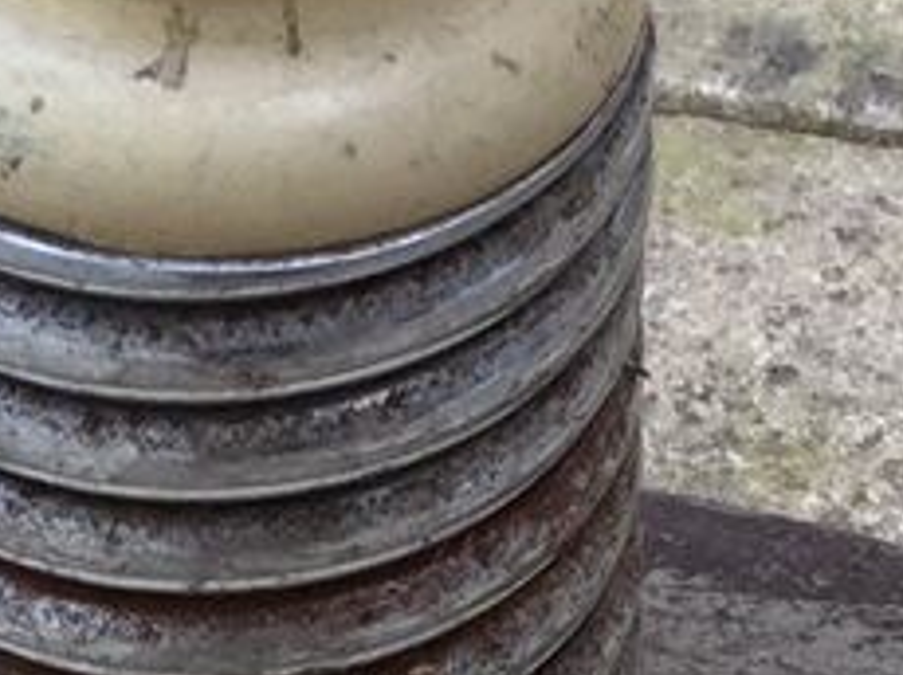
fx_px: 5368
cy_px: 1593
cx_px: 471
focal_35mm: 206
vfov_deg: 6.8
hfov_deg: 9.6
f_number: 2.2
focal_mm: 4.15
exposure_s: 1/110
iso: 32
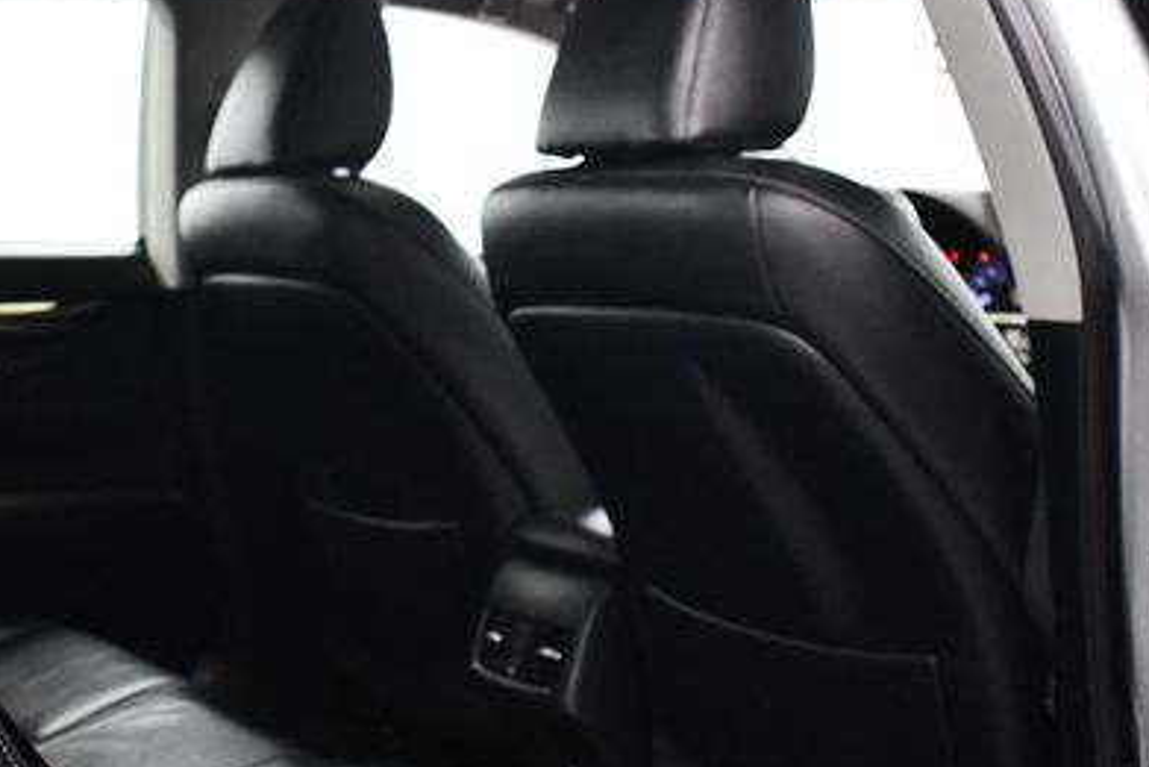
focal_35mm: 59
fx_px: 1884
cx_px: 464
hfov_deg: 33.8
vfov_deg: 23.0
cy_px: 350
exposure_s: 1/125
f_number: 3.5
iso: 3200
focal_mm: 18
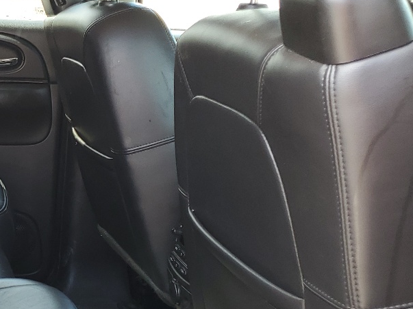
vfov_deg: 21.3
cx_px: -99
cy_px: 159
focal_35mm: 69
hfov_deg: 25.0
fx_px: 823
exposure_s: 1/123
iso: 50
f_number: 1.5
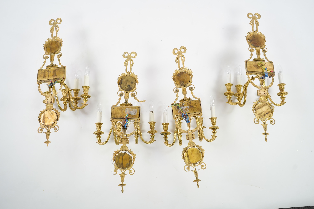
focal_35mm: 33
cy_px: 104
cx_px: 157
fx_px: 288
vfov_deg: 40.0
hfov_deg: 57.2
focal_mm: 33
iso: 500
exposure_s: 1/60
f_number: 4.5
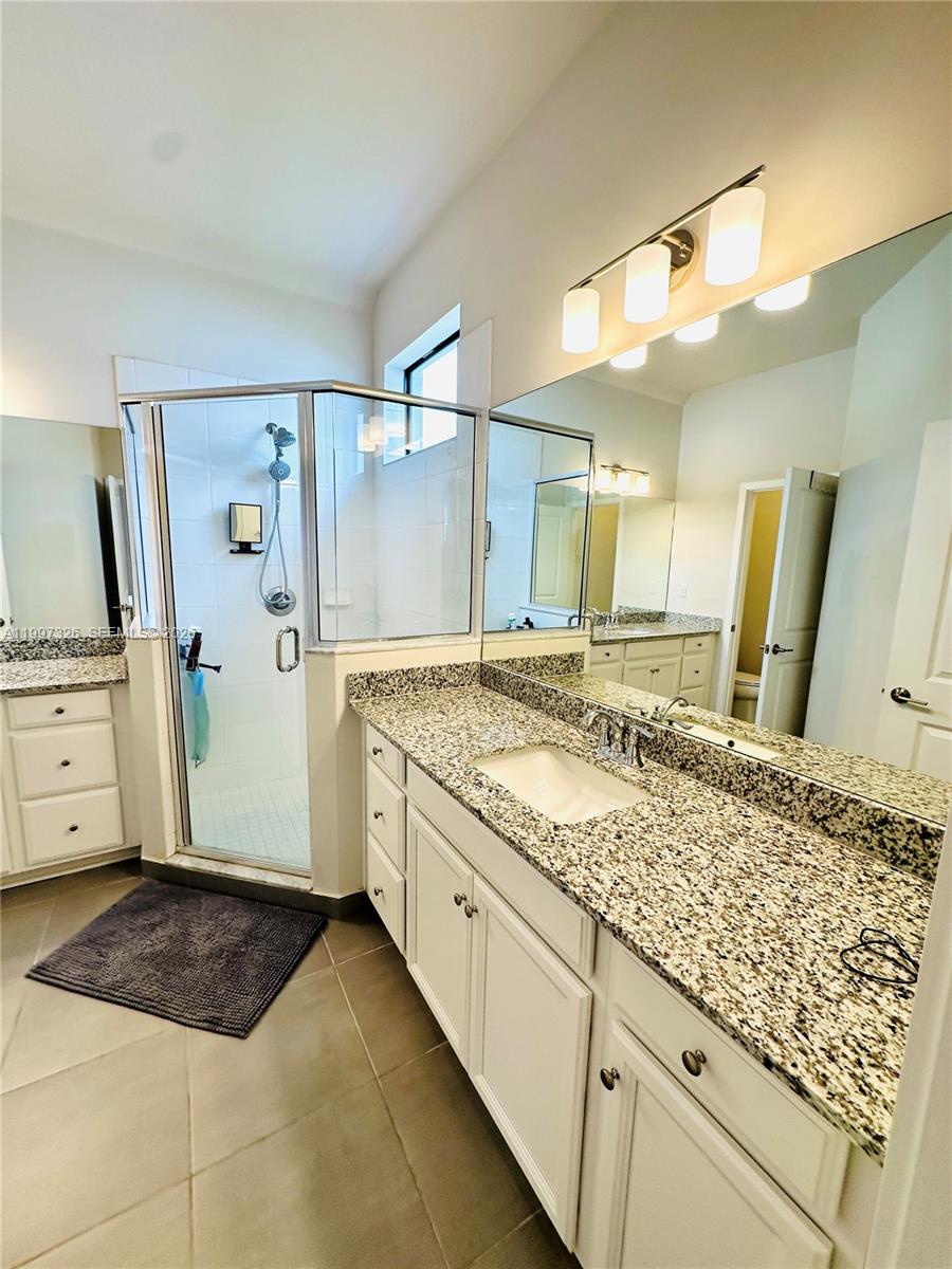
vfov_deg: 102.1
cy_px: 634
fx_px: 513
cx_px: 476
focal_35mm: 14
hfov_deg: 85.7
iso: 100
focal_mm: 2.22
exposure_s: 1/120
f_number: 2.2
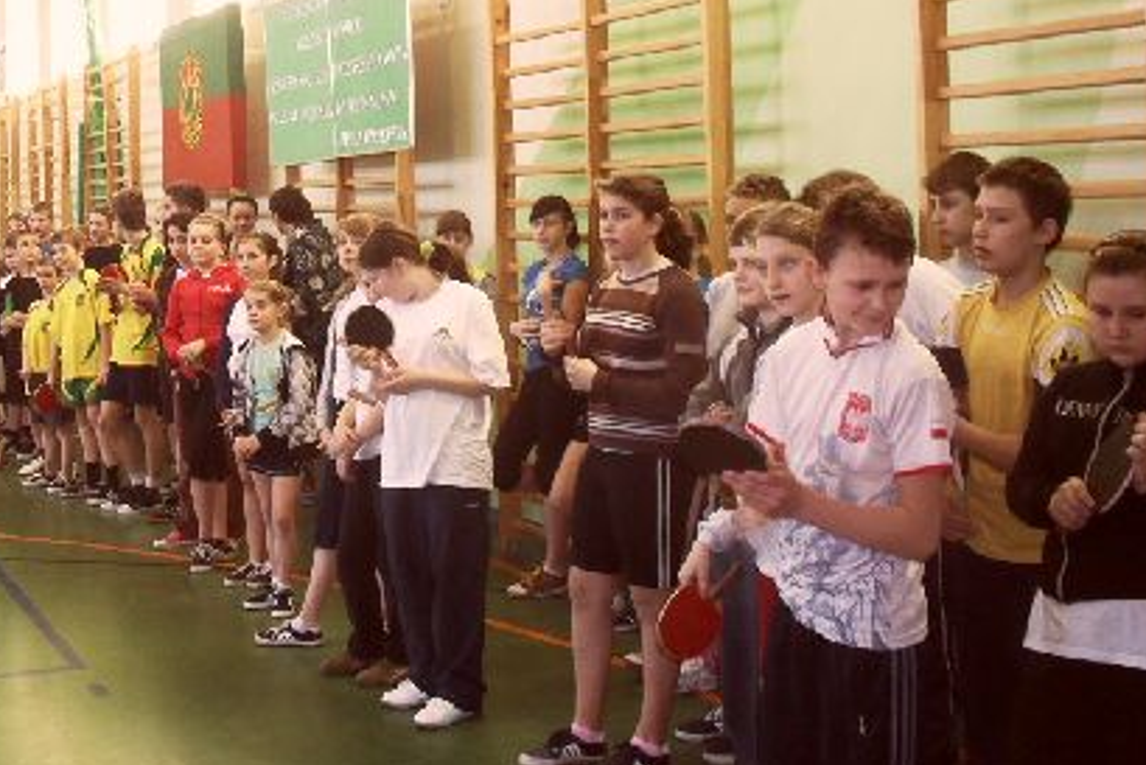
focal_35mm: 52
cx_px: 375
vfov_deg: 25.8
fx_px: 1656
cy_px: 230
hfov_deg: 37.7
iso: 200
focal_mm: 6.3
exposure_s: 1/45
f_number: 3.2
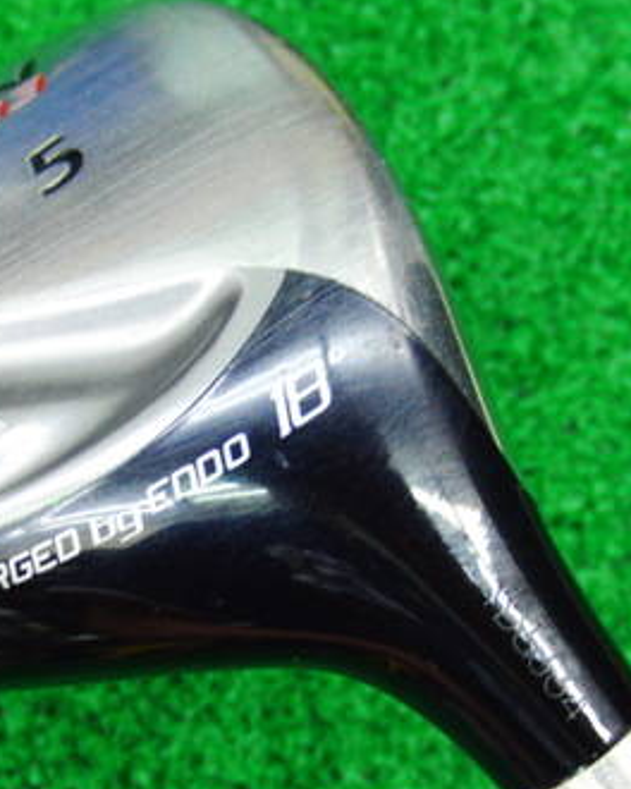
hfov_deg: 21.9
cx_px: 289
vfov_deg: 27.0
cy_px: 531
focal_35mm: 70
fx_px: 1634
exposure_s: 1/20
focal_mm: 6.42
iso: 400
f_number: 3.6
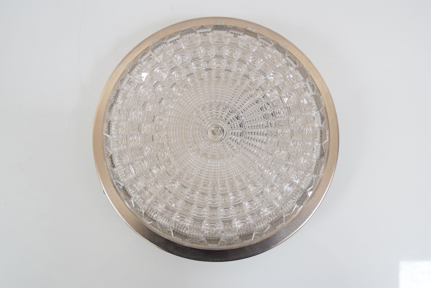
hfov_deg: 46.4
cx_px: 216
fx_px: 503
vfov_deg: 31.9
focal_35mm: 42
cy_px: 144
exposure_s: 1/100
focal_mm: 28
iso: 1600
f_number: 4.2
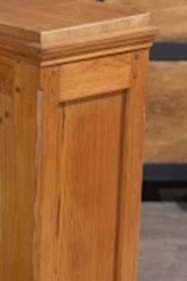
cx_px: -8
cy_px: 329
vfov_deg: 11.2
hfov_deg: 7.5
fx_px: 1413
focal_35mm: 181
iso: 3200
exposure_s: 1/125
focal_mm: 35
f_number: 3.6
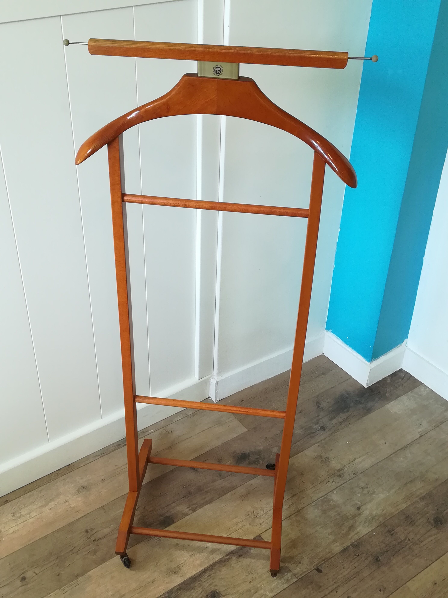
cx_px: 224
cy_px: 299
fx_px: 673
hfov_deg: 36.8
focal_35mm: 39
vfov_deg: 47.9
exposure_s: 1/40
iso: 100
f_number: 2.2
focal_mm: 3.83
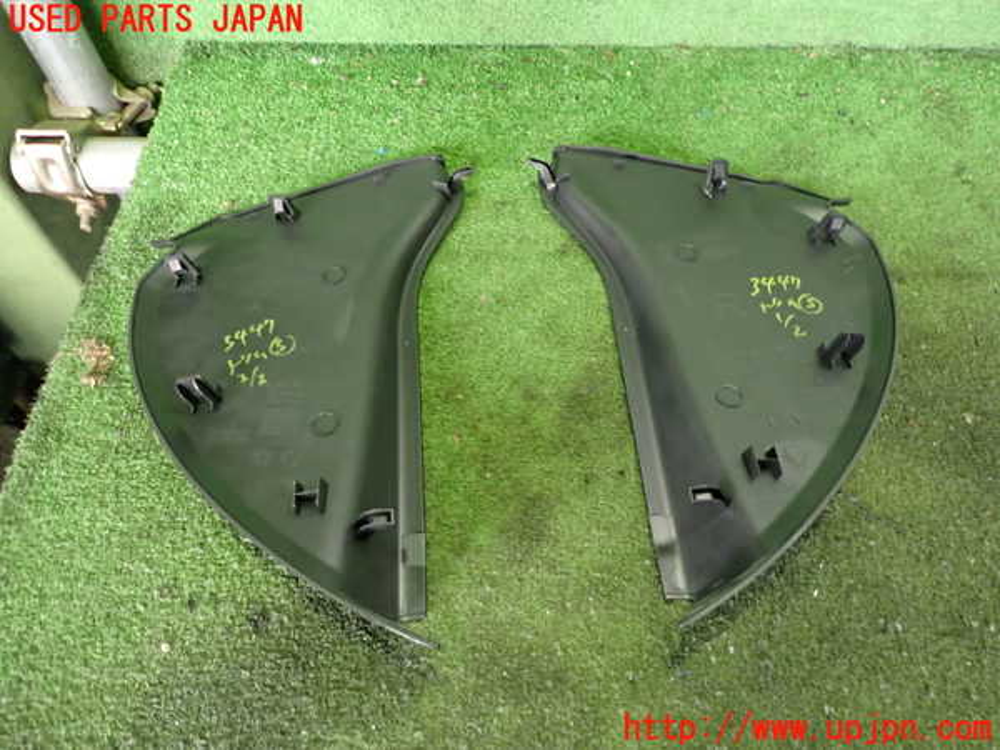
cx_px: 500
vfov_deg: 54.9
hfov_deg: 69.4
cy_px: 375
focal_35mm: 25
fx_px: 722
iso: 500
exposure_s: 1/30
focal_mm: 4.5
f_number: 2
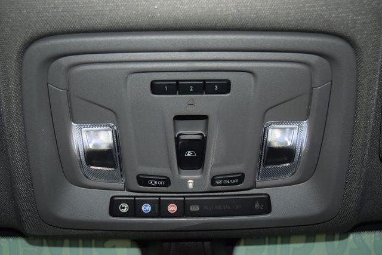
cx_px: 191
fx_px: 493
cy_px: 128
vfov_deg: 29.0
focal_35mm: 46
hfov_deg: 42.3
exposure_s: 1/60
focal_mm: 31
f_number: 4
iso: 640
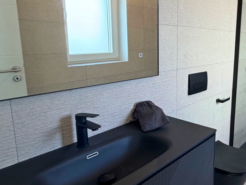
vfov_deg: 44.1
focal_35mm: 32
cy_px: 80
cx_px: 227
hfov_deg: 49.7
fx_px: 227
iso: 160
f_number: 2.2
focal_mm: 2.22
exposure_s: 1/100
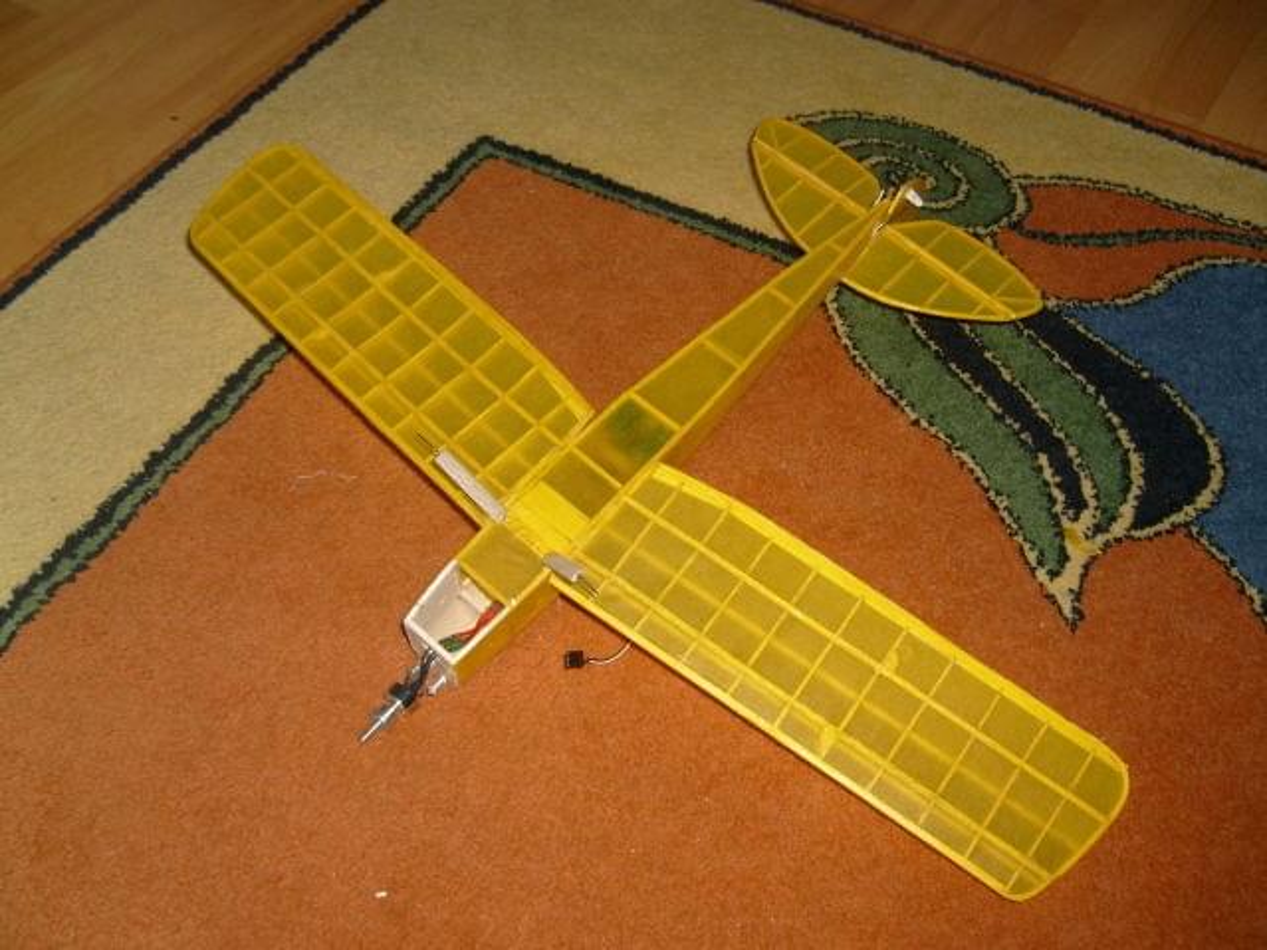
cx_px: 634
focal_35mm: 35
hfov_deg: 52.6
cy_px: 475
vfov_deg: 40.7
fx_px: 1281
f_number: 2.8
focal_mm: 5.8
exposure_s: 1/45
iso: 100
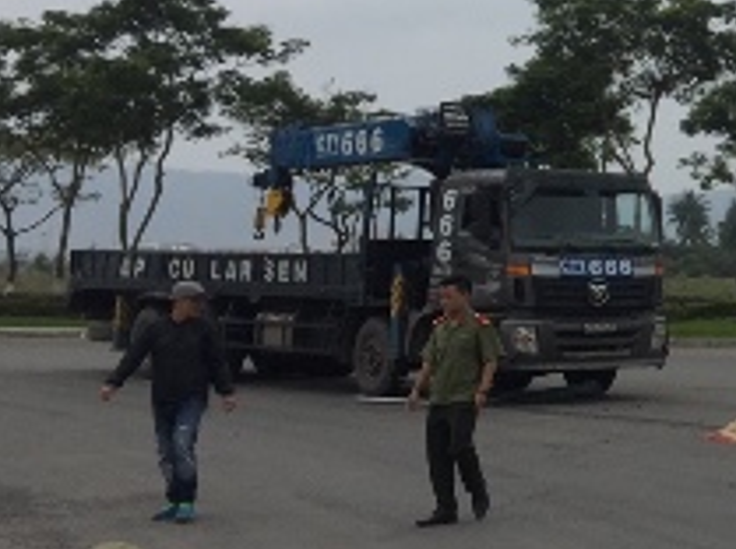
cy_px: 106
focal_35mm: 89
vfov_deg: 16.4
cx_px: 1056
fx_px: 1889
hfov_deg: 19.6
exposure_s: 1/4405
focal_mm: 4.15
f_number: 2.2
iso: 32
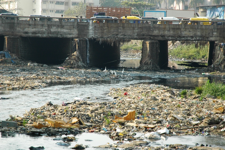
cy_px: 75
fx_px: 655
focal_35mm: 105
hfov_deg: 19.5
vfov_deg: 13.0
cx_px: 112
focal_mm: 70
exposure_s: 1/180
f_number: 9.5
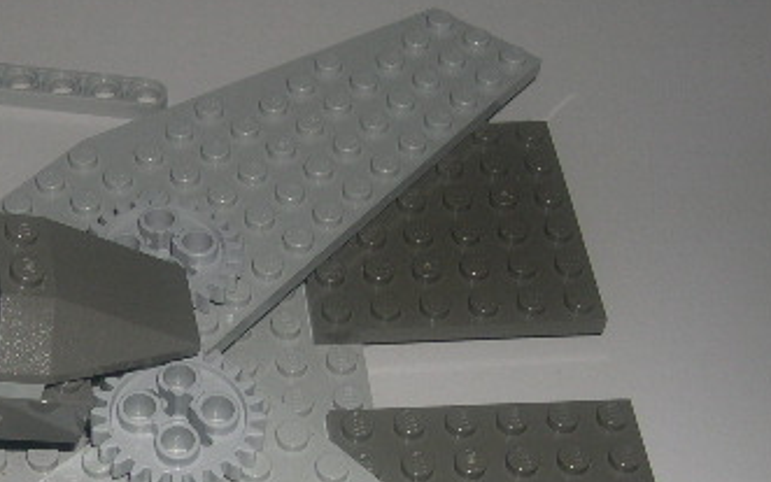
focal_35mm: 78
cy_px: 396
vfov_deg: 16.6
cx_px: 58
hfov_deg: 25.5
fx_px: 1639
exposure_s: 1/60
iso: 100
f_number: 7.6
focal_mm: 8
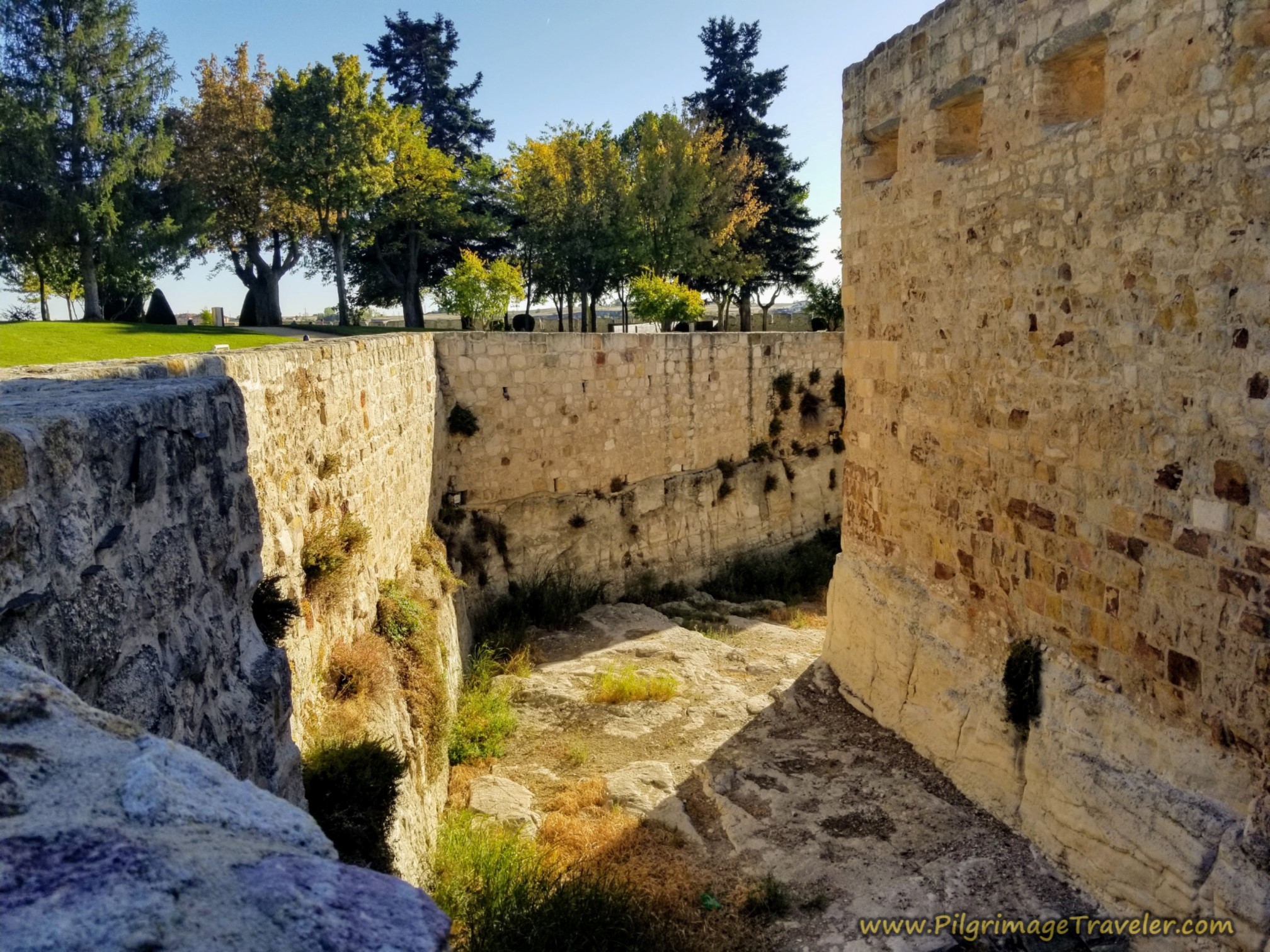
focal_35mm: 26
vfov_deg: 53.1
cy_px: 476
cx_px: 635
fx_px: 954
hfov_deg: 67.3
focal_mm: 4.3
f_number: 1.7
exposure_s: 1/2212
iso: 50
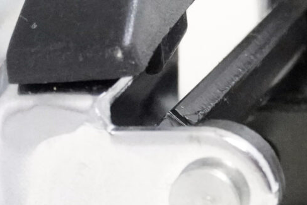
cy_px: 175
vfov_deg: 4.2
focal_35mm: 331
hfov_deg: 6.2
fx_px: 2823
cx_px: 357
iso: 5000
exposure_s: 1/25
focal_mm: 42
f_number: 13
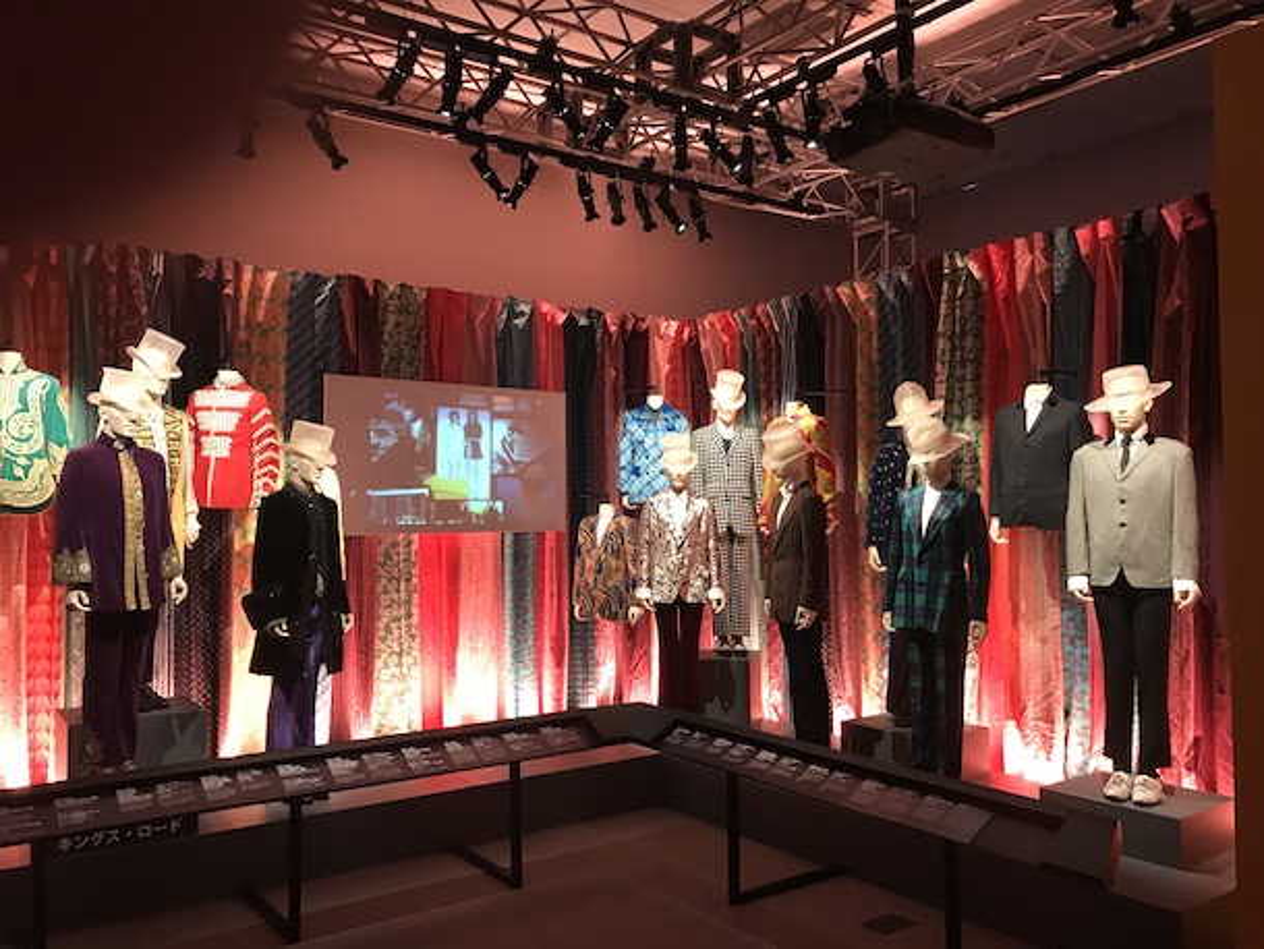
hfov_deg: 63.4
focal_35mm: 28
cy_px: 474
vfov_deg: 49.8
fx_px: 1023
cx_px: 632
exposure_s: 1/17
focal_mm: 3.99
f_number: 1.8
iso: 80
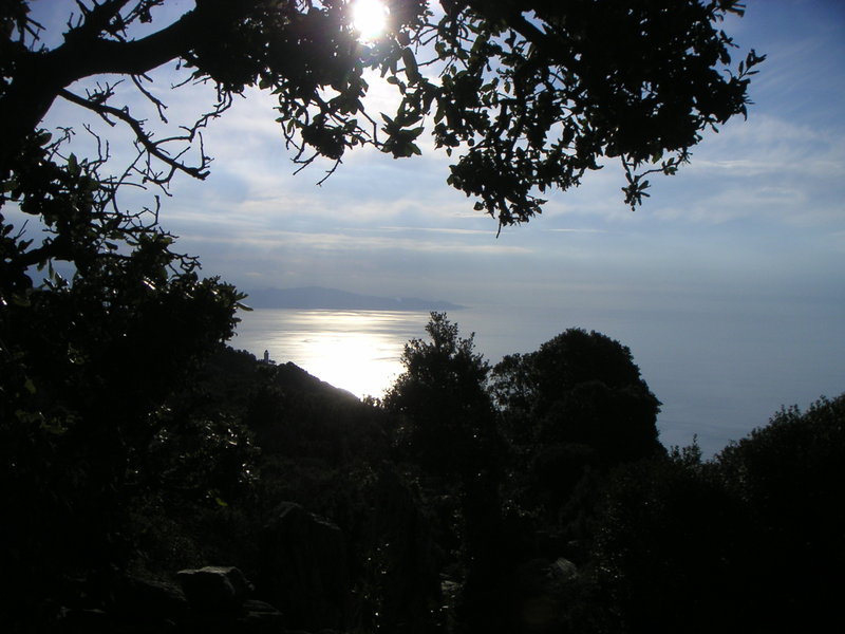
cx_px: 422
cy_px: 317
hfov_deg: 49.0
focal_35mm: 38
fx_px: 928
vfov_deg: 37.7
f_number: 6.7
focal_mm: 6
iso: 50
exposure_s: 1/750
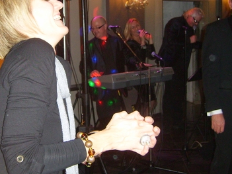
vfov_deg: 22.4
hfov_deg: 29.5
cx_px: 71
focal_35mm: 65
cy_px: 52
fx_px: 435
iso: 150
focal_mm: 7.8
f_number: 2.8
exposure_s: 1/30
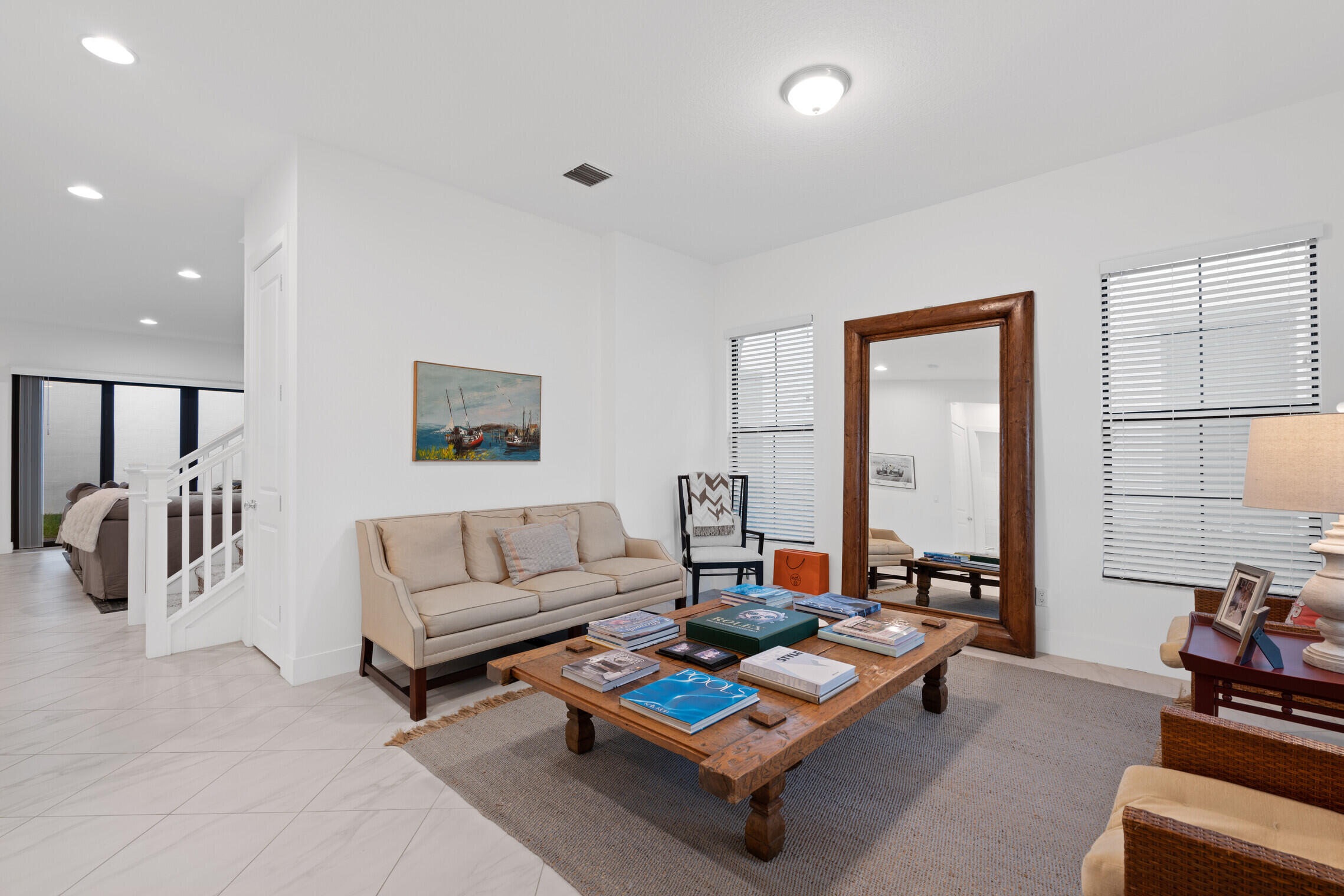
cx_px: 672
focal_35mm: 16
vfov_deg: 73.8
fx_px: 597
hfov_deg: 96.7
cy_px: 448
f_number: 8
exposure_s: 1
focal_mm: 16
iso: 160
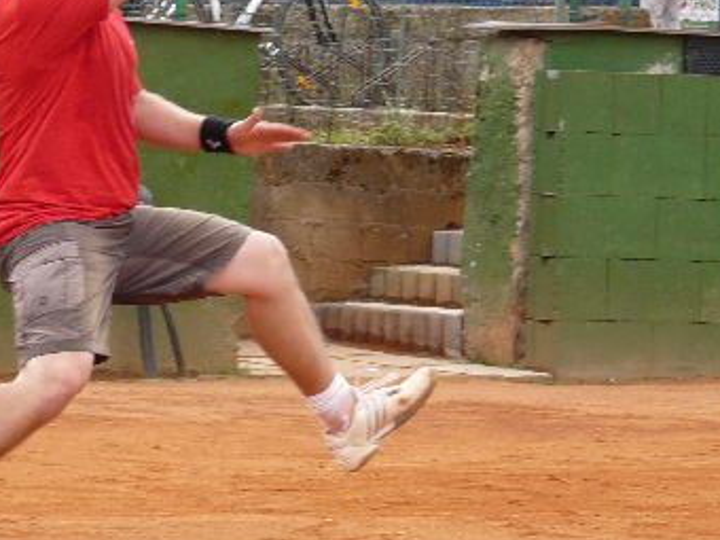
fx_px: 5574
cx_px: -40
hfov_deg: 7.4
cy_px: 182
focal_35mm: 268
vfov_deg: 5.5
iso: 125
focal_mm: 18.8
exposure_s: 1/250
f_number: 4
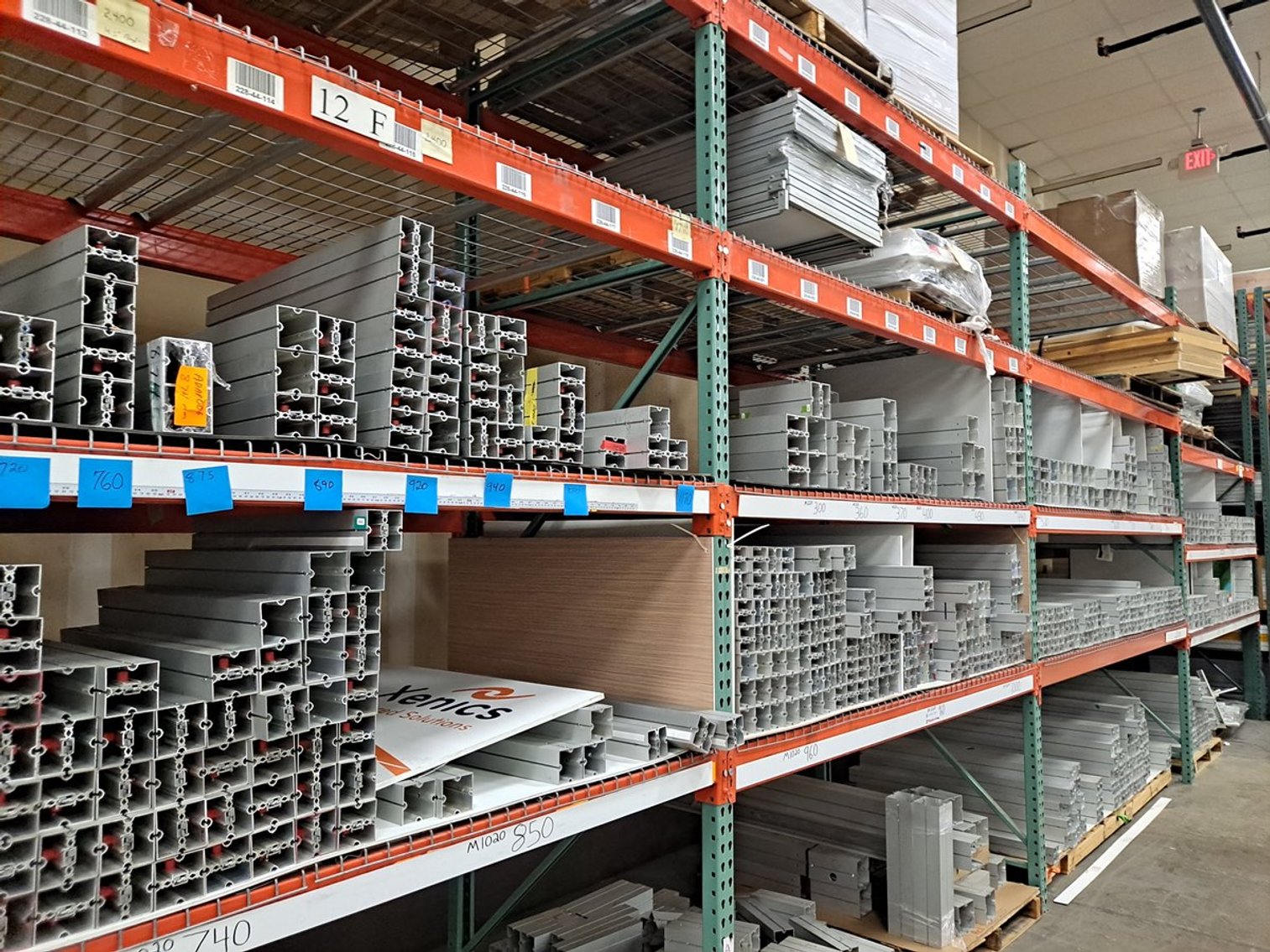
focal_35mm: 25
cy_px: 476
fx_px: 917
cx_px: 635
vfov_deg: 54.9
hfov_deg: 69.4
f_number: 2
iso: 320
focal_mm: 4.6
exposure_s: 1/30
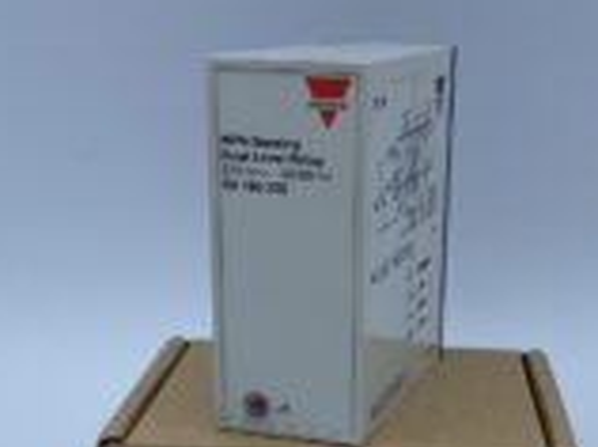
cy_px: 409
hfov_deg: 29.3
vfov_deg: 21.7
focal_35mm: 66
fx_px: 1138
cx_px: 363
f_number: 1.8
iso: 32
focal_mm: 4.25
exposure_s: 1/1629
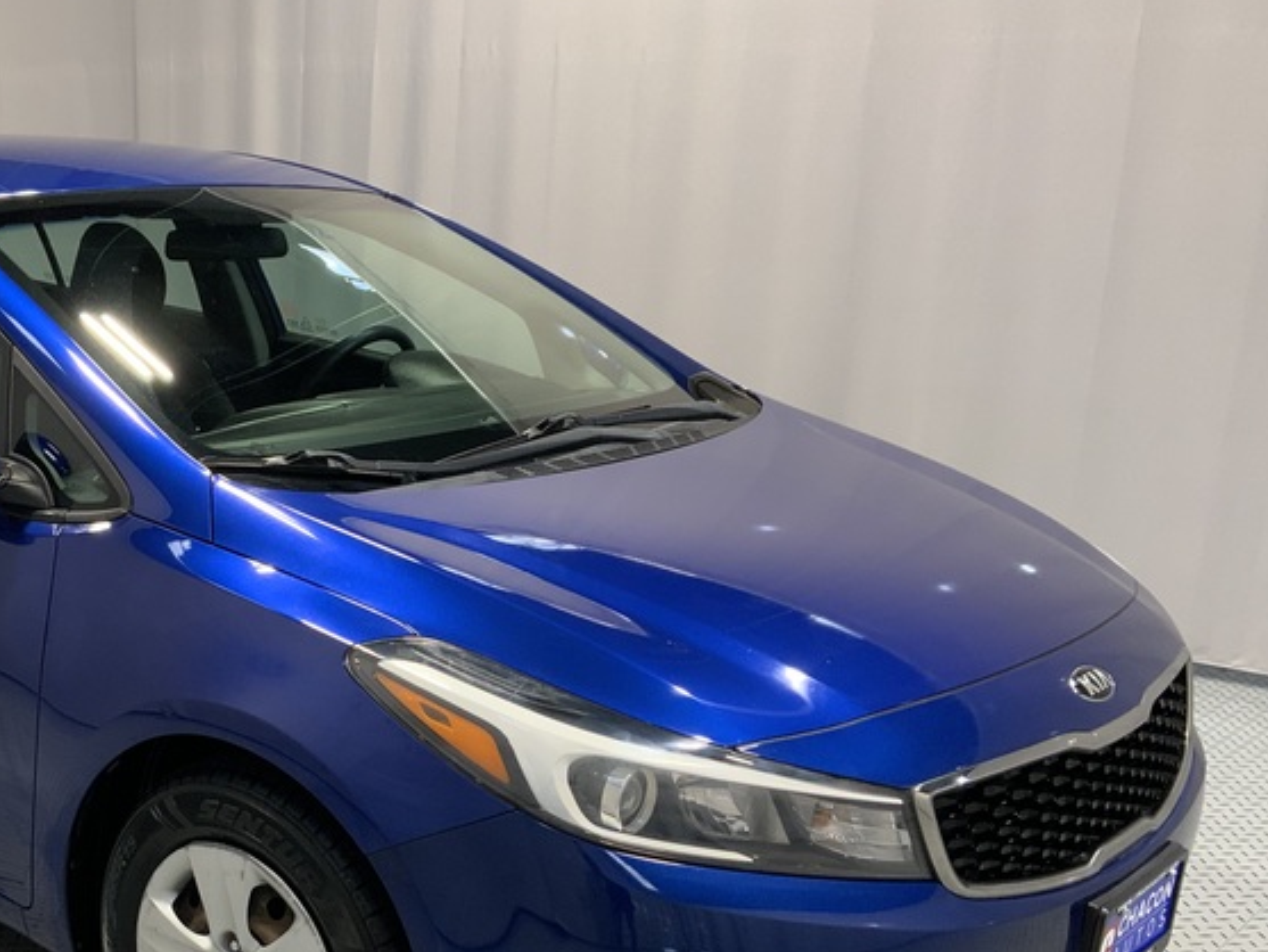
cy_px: 681
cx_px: 300
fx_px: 1832
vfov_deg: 28.8
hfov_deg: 37.2
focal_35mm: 50
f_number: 1.8
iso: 64
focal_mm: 3
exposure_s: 1/60
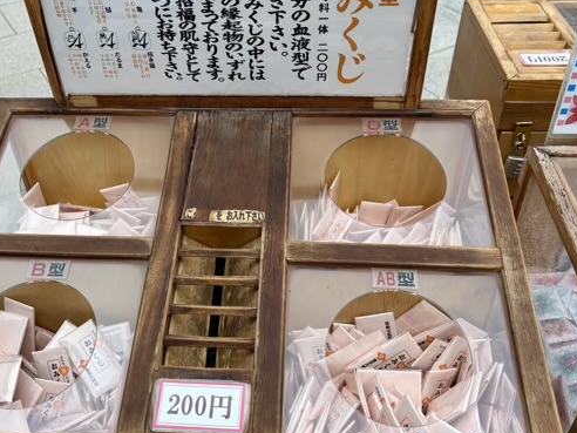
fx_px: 617
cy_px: 202
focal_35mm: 37
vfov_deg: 38.6
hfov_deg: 49.9
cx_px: 242
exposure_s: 1/747
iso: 50
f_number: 1.6
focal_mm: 5.96
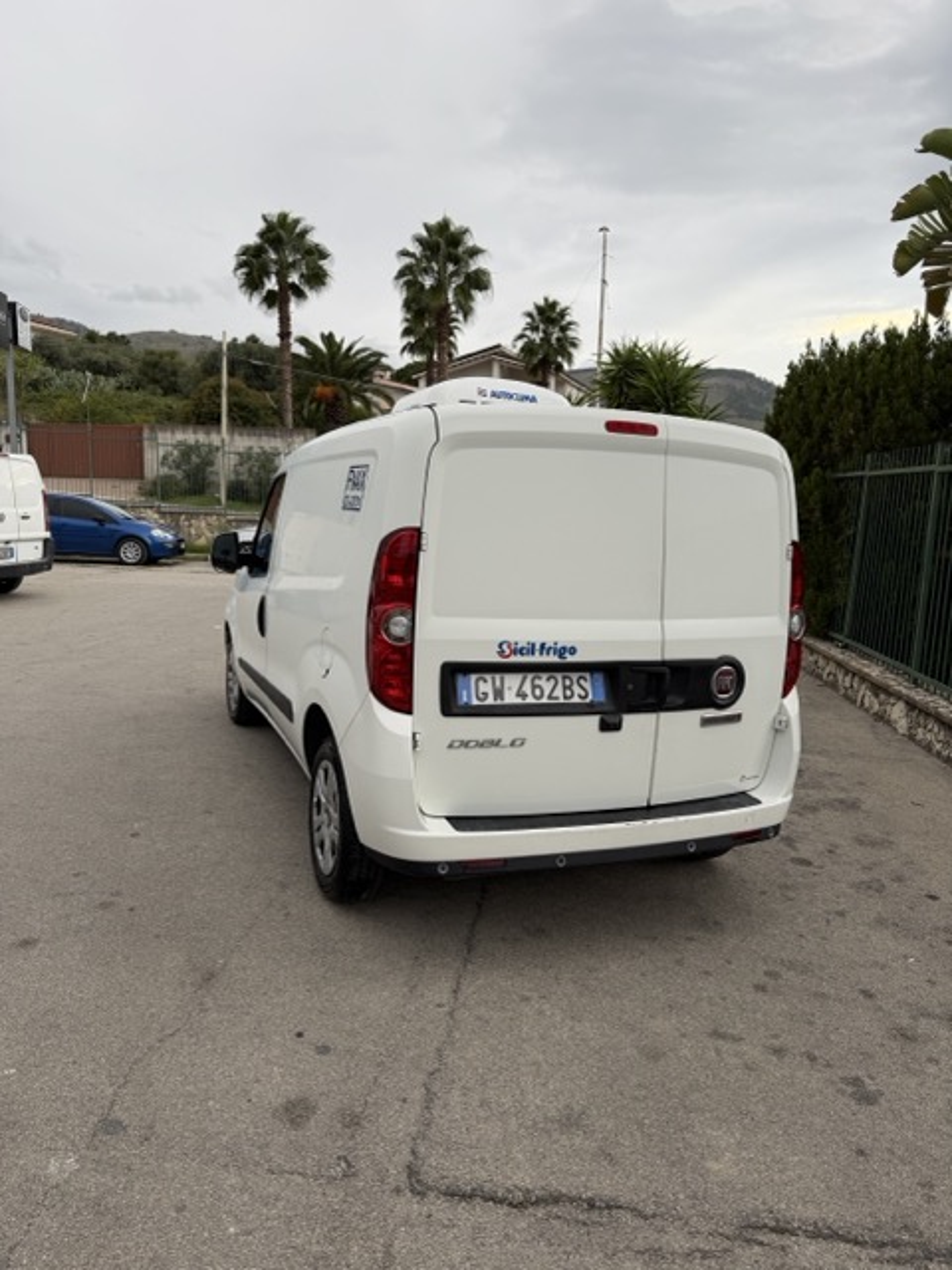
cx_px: 476
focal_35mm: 24
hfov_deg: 56.8
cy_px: 635
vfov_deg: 71.6
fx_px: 880
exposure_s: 1/121
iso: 50
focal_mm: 6.76
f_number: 1.78
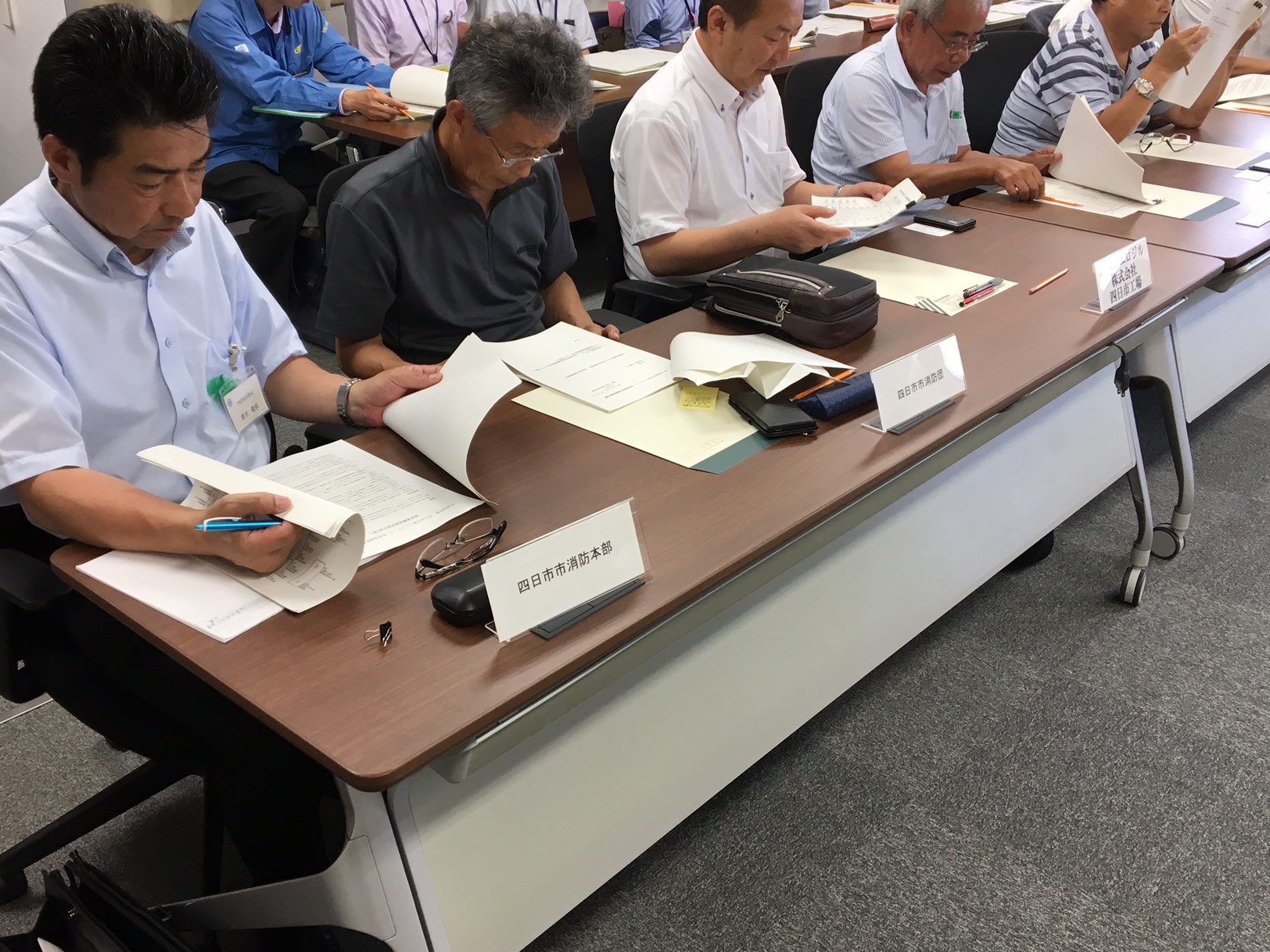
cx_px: 609
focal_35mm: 36
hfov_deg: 51.3
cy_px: 437
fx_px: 1321
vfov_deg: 39.6
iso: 25
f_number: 2.2
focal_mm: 4.15
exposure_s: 1/40
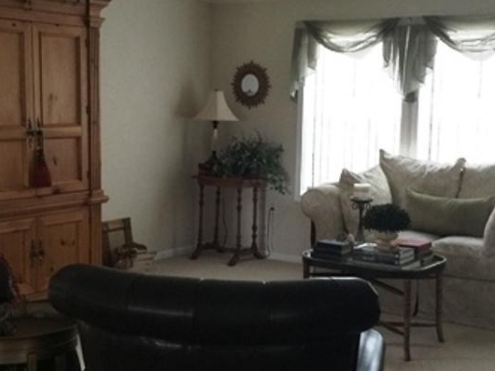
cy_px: 196
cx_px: 274
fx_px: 801
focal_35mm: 56
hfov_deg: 34.3
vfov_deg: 26.1
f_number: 2.2
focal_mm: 4.15
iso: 125
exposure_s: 1/15
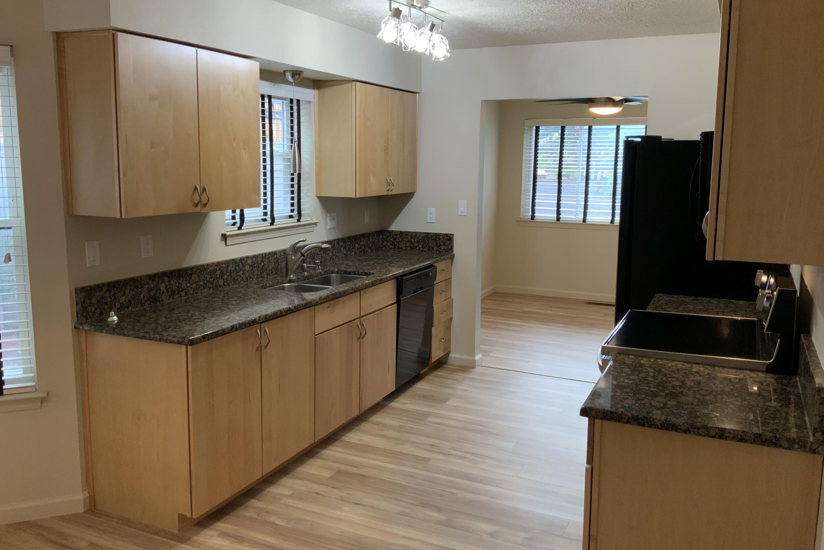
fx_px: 710
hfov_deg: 60.3
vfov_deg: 42.3
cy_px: 257
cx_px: 412
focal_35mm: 31
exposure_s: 1/60
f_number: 1.8
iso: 100
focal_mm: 3
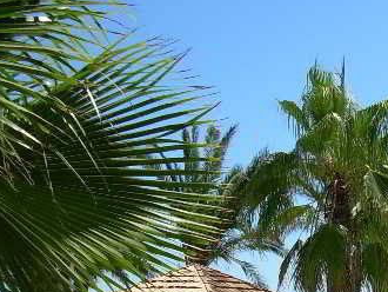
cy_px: 284
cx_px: 428
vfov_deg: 15.8
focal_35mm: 92
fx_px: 1032
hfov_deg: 20.3
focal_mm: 6.3
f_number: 4.6
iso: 50
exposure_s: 1/500
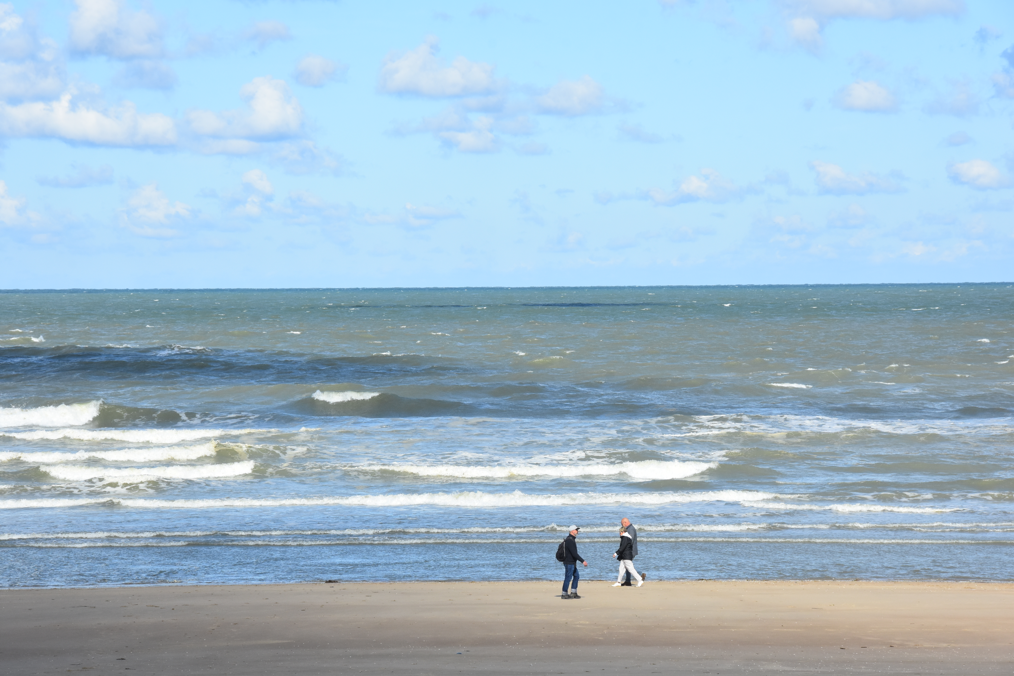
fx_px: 4436
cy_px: 338
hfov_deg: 13.0
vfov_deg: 8.7
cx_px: 507
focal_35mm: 158
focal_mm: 105
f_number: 13
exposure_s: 1/640
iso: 500
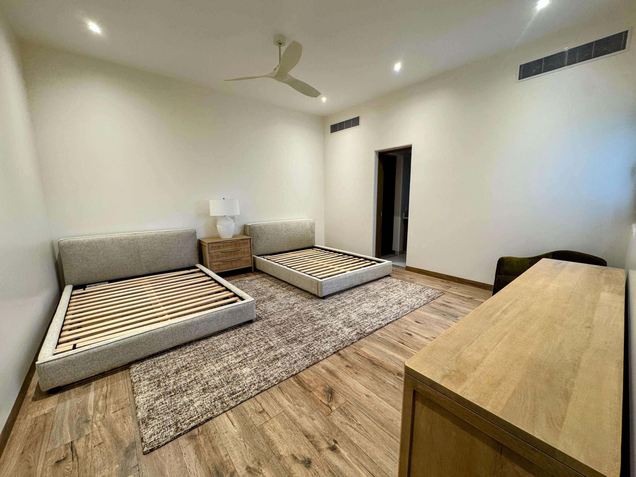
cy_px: 238
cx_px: 318
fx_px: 257
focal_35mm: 14
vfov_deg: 85.7
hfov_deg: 102.1
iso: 250
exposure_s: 1/60
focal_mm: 2.22
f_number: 2.2
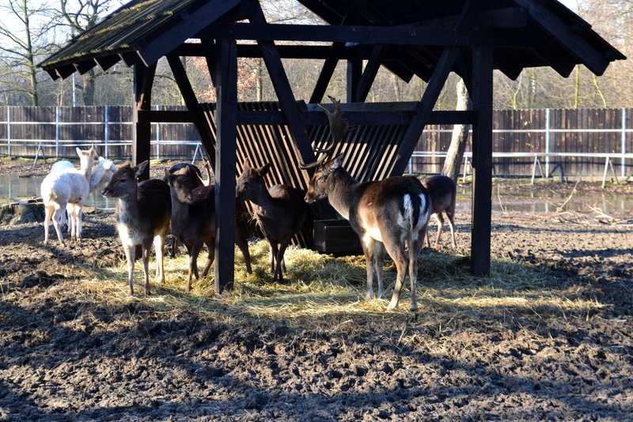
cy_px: 211
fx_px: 1451
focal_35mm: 82
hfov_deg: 24.6
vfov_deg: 16.6
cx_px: 316
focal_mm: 55
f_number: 9
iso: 400
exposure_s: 1/100
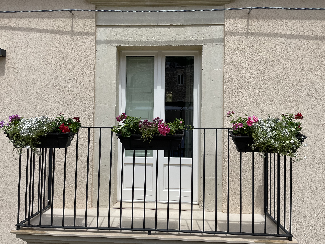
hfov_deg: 67.3
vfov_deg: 53.1
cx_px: 162
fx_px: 244
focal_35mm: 26
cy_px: 122
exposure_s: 1/6135
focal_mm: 4.2
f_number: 1.6
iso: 32
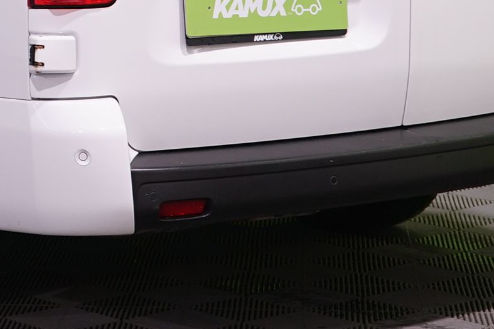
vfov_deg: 8.3
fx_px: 2249
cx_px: -32
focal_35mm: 164
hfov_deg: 12.3
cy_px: -94
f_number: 5
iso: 320
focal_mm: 43
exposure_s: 1/15
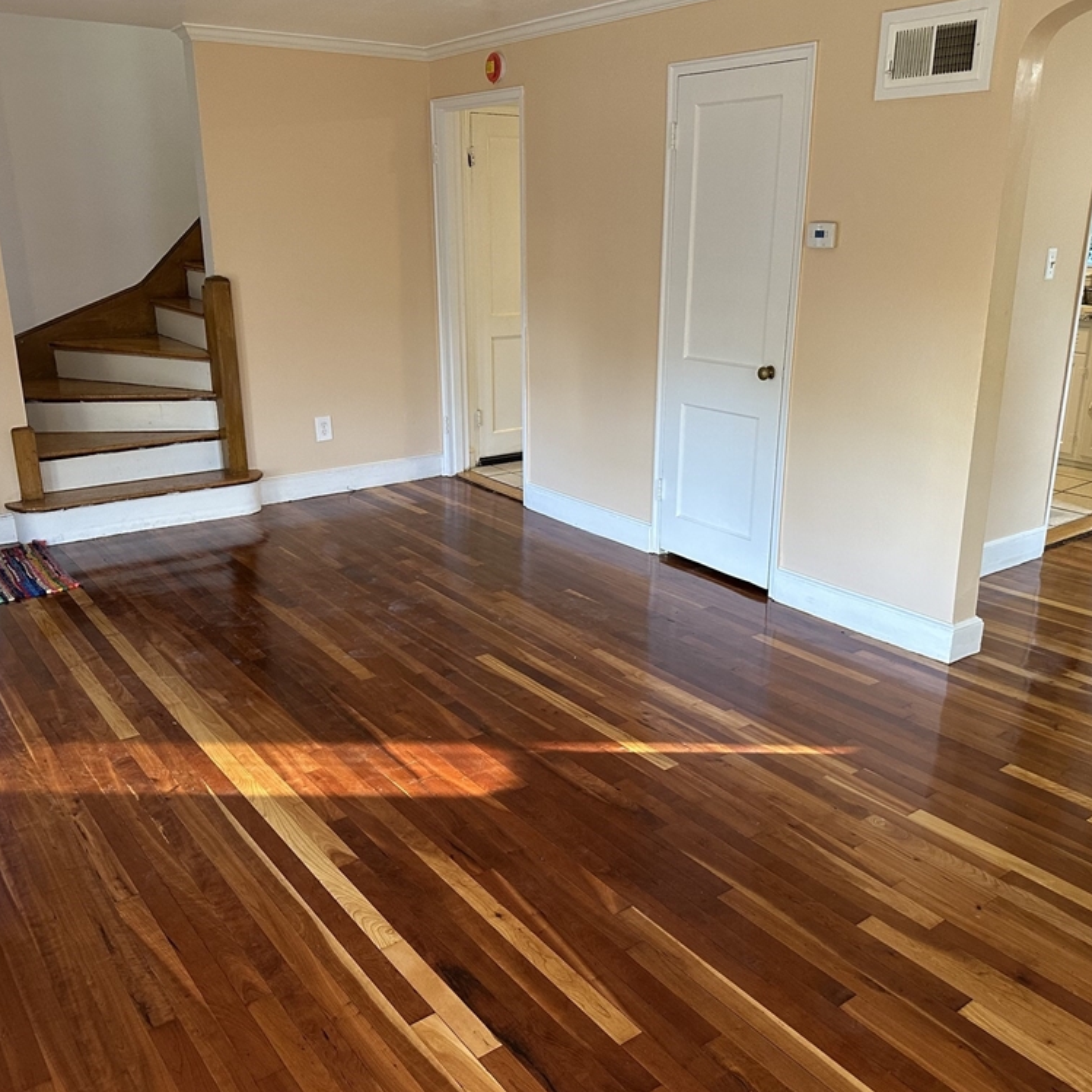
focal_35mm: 29
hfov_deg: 55.6
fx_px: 1035
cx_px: 558
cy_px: 545
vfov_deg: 55.6
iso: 320
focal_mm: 6.86
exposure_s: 1/60
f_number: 1.78
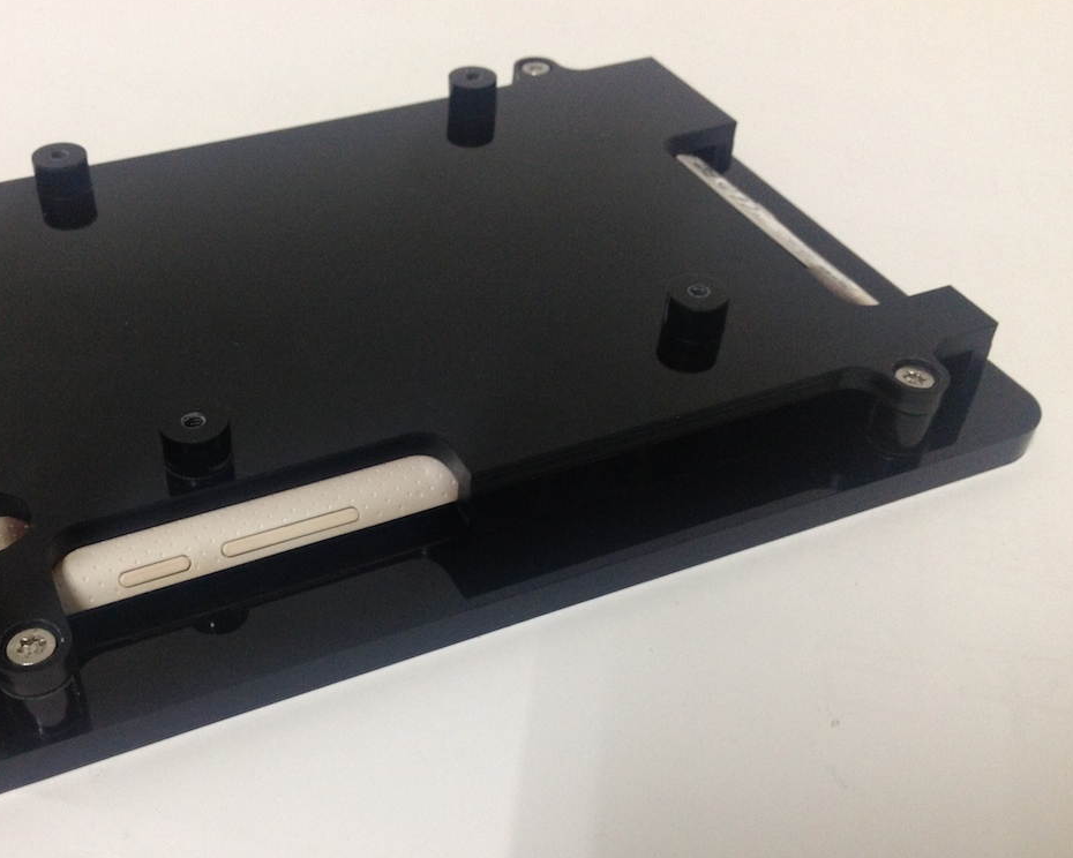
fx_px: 1397
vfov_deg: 34.1
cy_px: 490
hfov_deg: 41.8
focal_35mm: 44
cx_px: 421
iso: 100
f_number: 2.4
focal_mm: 4.28
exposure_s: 1/15
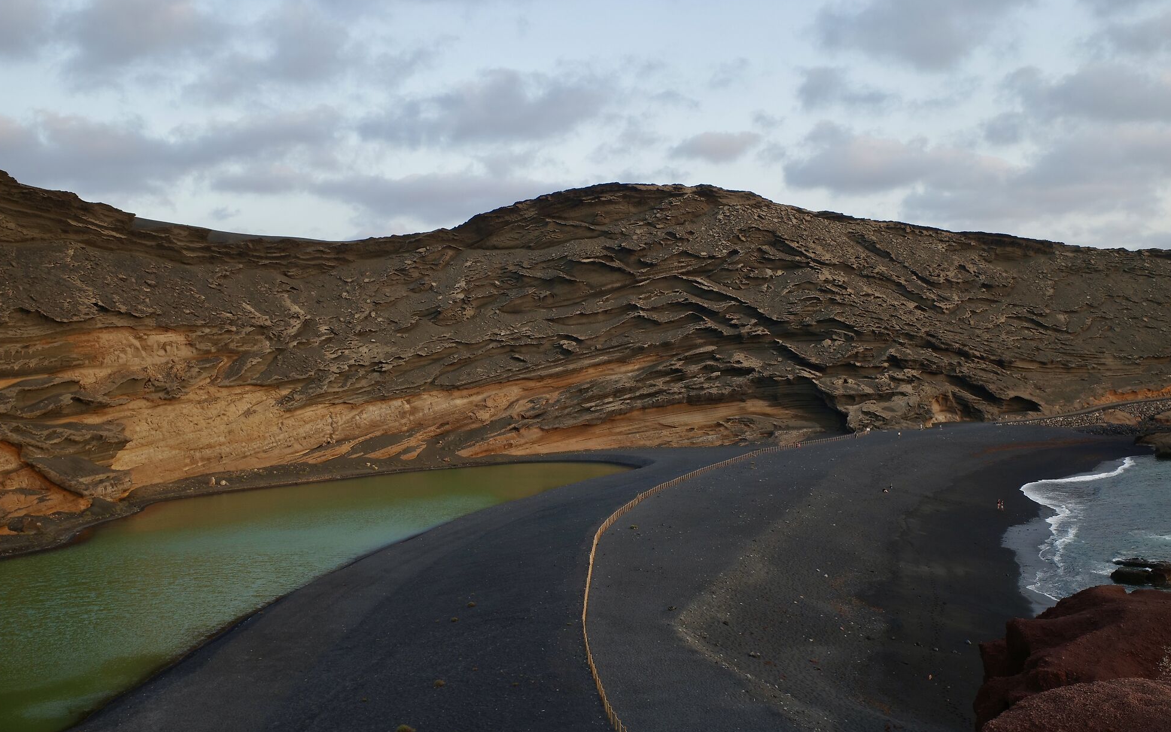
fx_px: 1117
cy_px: 451
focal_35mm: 35
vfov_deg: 36.1
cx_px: 643
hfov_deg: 55.2
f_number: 8
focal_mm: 18.3
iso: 100
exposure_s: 1/20
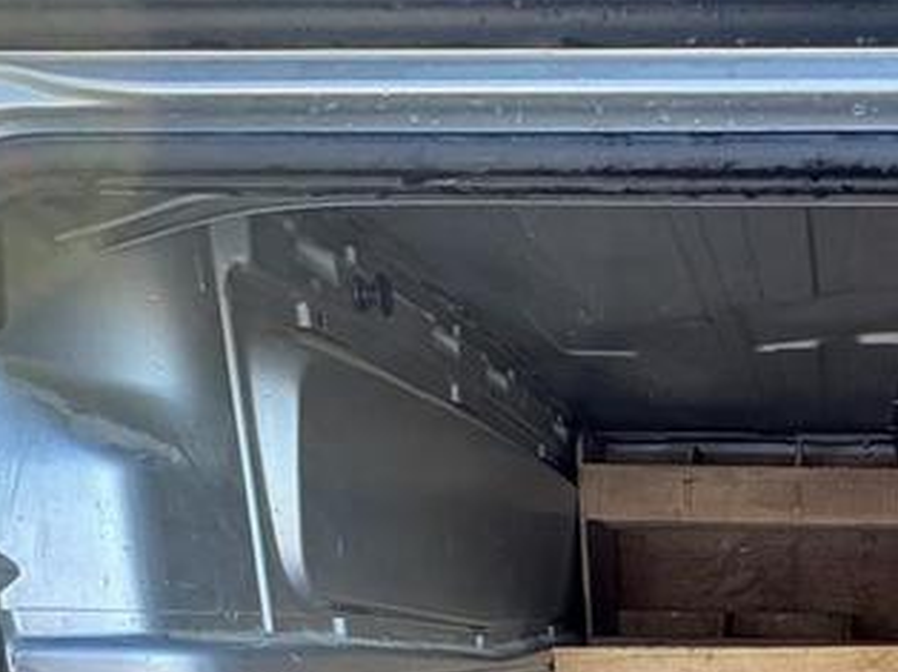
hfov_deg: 42.9
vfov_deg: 27.6
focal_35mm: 40
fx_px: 1037
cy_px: 947
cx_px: 809
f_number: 2.2
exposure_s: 1/99
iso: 160
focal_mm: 2.22
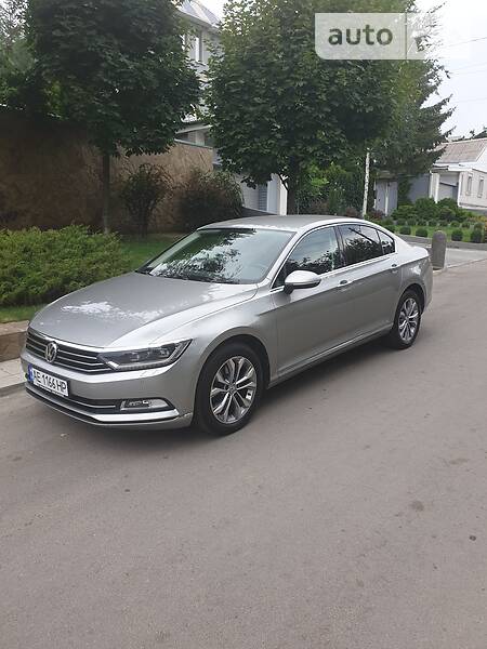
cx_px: 244
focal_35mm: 26
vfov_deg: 67.3
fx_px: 488
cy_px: 324
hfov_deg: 53.1
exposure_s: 1/100
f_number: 2.4
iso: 50
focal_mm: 4.3
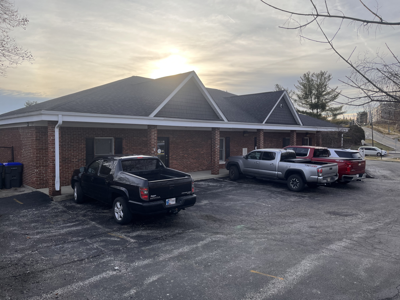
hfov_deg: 67.3
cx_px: 200
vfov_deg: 53.1
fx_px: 300
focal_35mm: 26
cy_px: 150
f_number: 1.6
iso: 50
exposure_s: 1/1647
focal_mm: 5.1
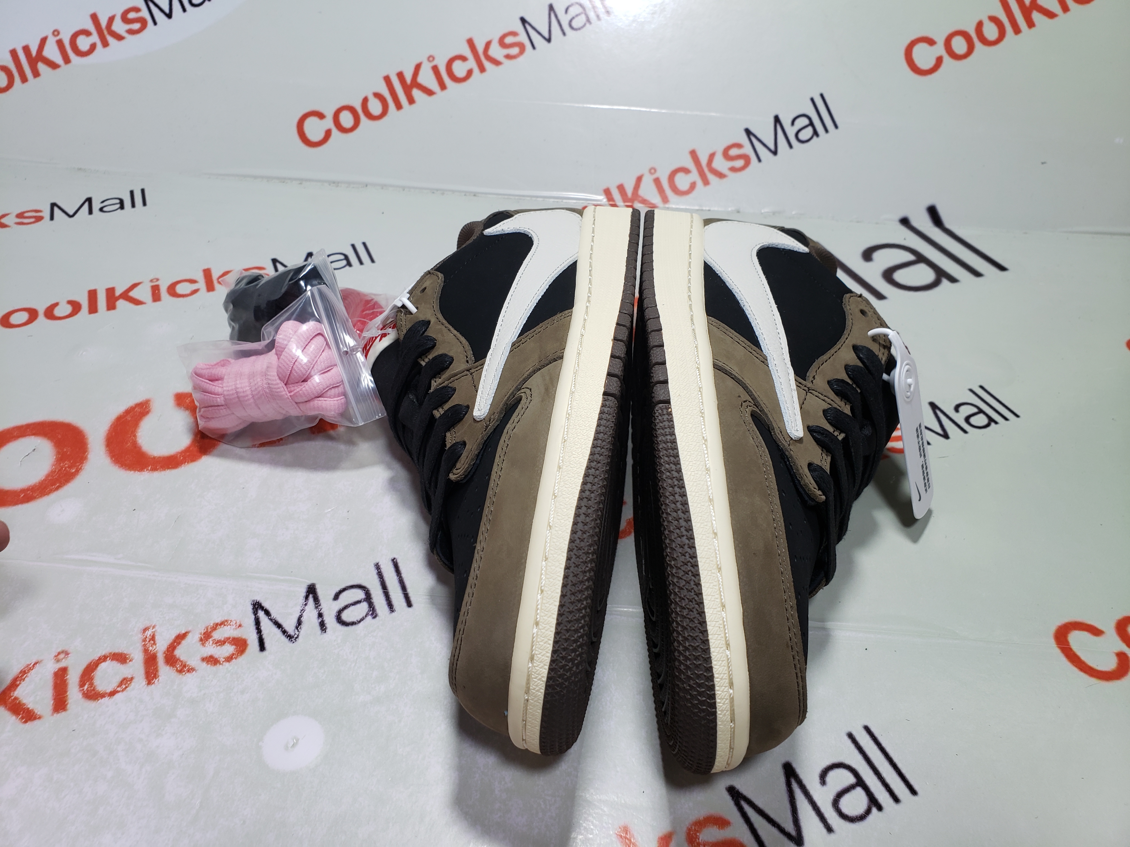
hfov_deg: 67.3
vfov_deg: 53.1
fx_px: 849
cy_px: 424
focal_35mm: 26
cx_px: 565
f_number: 2.4
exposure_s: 1/50
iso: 64
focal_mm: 4.3
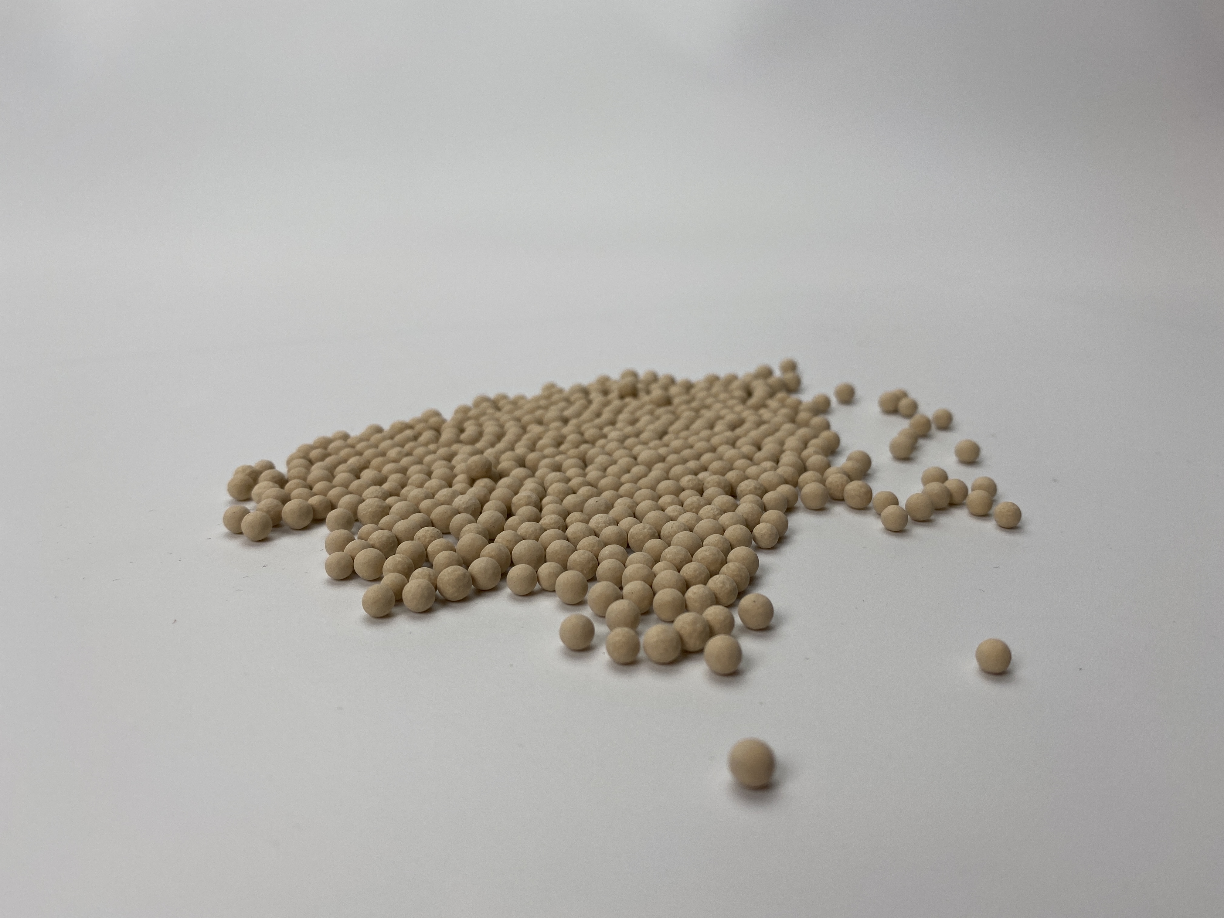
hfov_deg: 67.3
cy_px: 459
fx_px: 919
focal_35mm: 26
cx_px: 612
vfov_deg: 53.1
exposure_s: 1/420
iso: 32
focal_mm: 4.25
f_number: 1.8
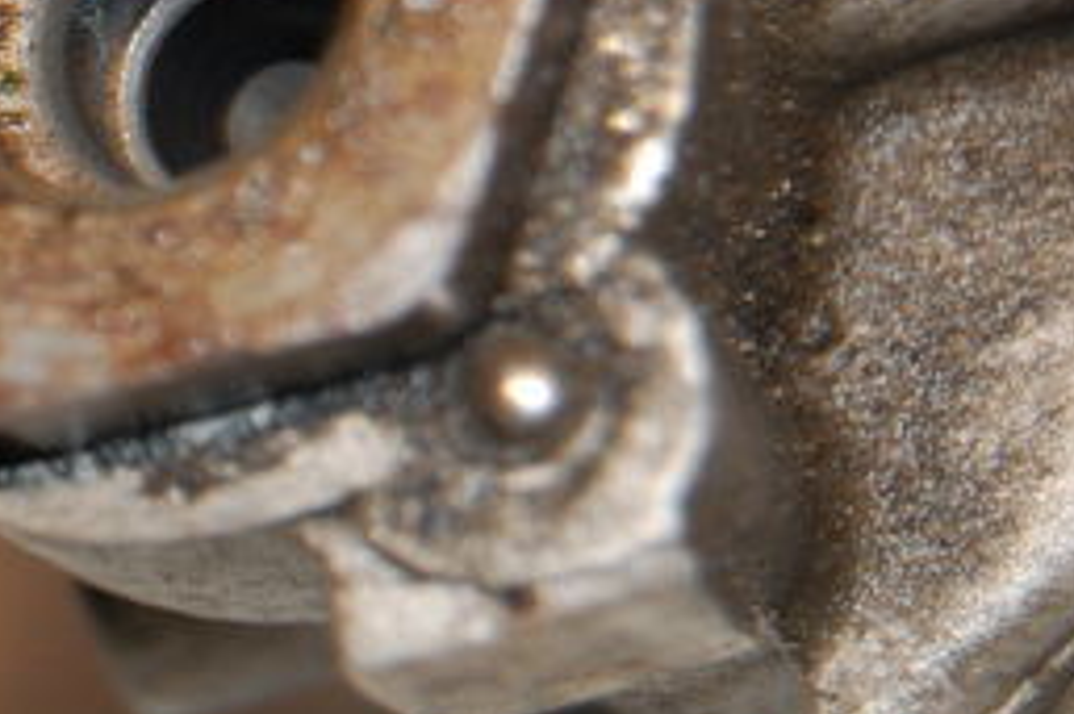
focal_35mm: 205
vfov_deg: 6.7
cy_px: -8
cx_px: 96
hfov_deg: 10.0
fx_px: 6119
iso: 800
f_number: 5.6
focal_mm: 55
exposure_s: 1/60
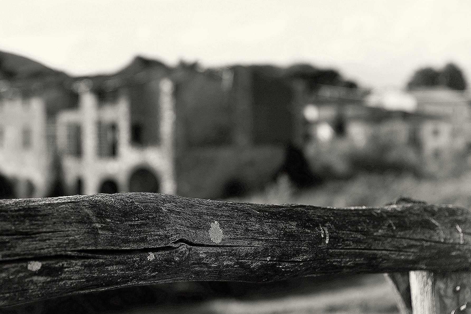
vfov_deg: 13.0
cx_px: 160
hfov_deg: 19.4
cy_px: 170
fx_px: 1374
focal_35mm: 105
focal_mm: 78
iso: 200
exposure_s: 1/400
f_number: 5
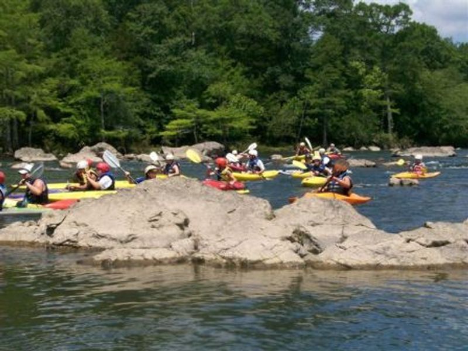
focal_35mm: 70
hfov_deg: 27.8
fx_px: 946
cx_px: 234
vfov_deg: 21.0
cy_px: 176
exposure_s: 1/513
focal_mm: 11.6
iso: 80
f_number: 6.7
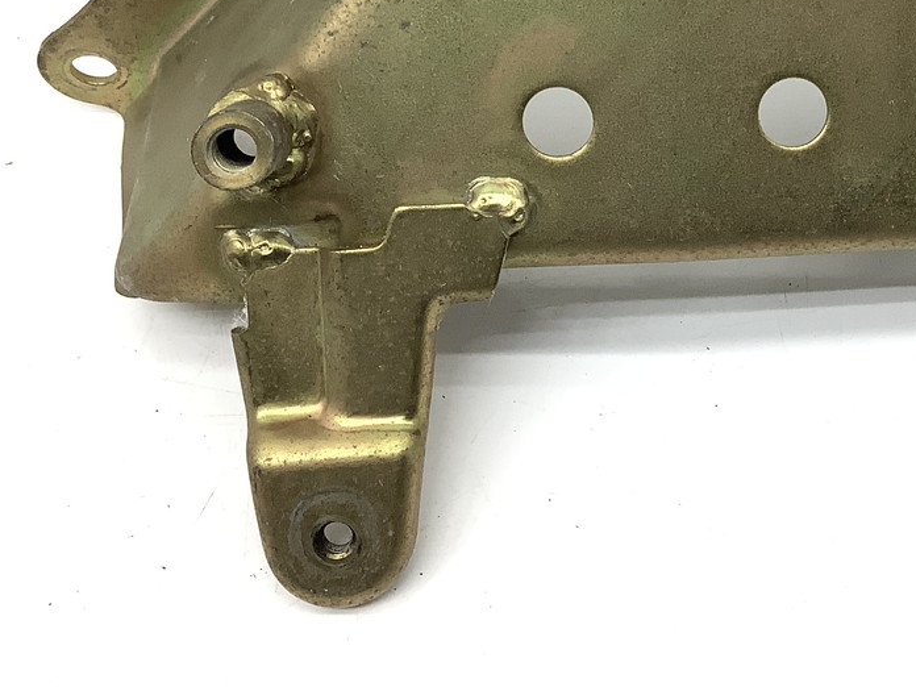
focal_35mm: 57
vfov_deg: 24.9
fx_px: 1508
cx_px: 680
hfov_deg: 33.2
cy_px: 66
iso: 50
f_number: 2.4
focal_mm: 3.3
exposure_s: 1/100
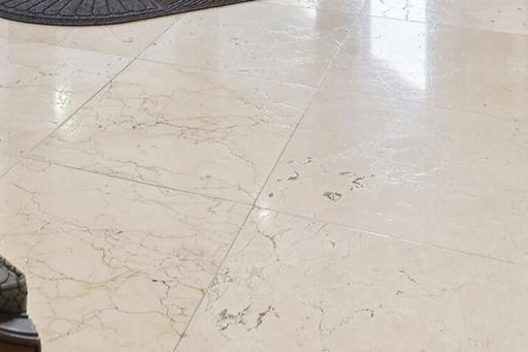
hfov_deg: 35.6
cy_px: -254
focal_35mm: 56
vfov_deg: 19.2
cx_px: 254
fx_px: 821
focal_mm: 14
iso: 100
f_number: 8
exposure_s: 1/6
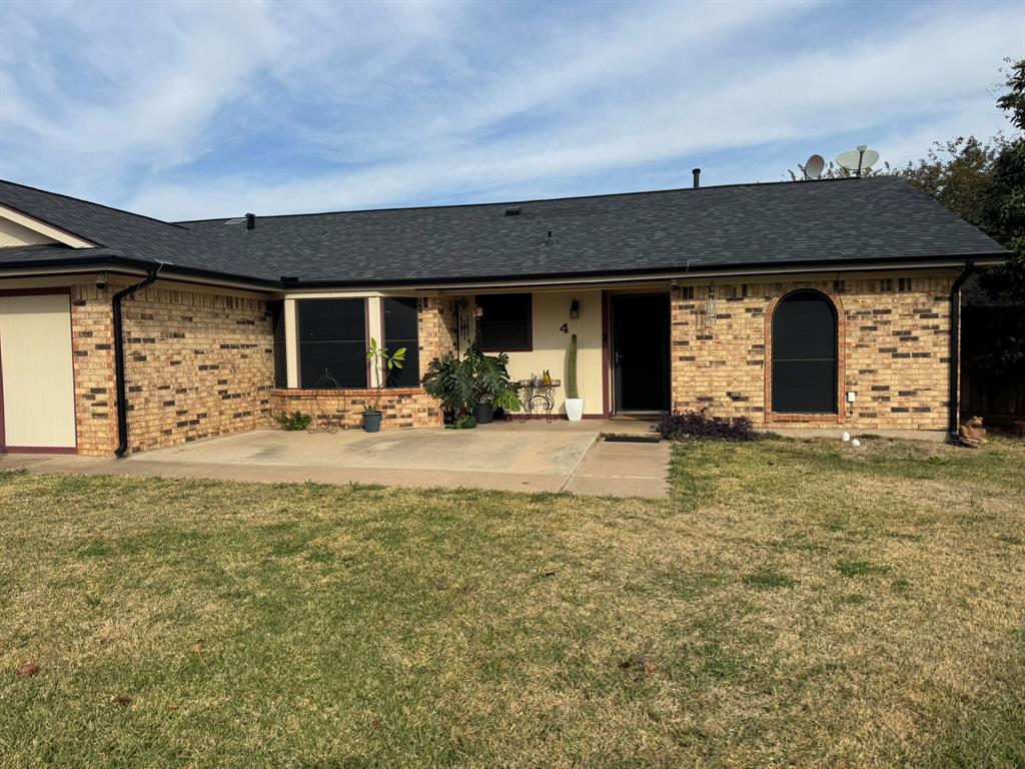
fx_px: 711
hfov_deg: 71.6
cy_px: 384
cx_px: 512
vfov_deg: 56.8
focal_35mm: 24
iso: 80
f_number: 1.78
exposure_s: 1/3802
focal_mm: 6.76
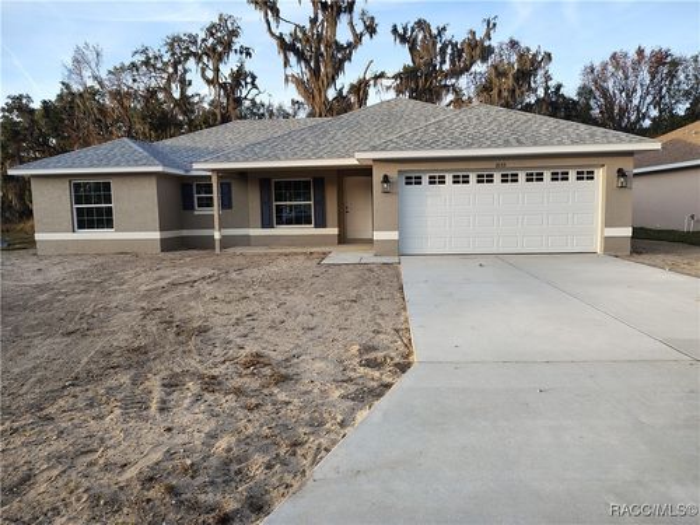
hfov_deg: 71.6
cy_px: 262
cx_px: 350
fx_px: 485
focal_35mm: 24
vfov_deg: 56.8
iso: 100
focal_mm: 5.56
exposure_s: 1/315
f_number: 1.8
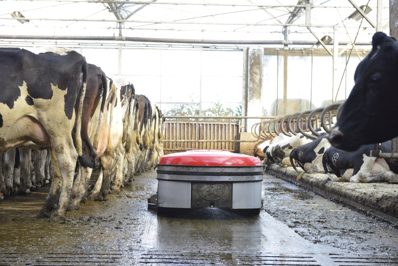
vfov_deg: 20.6
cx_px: 199
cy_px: 133
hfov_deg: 30.5
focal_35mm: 66
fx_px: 730
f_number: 6.3
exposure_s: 1/80
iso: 1600
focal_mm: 66
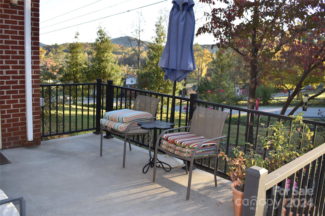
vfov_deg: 40.0
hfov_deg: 57.2
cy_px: 108
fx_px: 298
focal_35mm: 33
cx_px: 162
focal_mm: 22
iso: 160
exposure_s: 1/125
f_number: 5.6
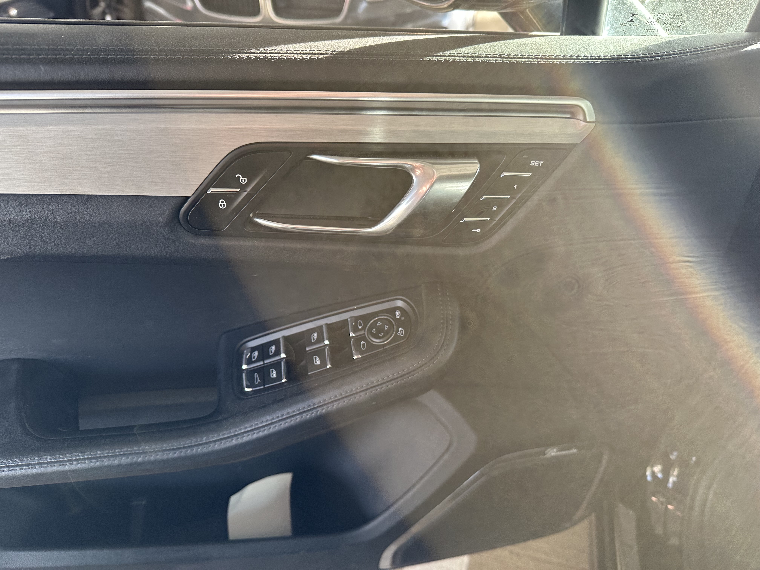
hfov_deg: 71.6
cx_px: 380
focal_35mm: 24
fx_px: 527
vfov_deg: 56.8
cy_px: 285
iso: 160
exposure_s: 1/121
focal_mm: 6.86
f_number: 1.78
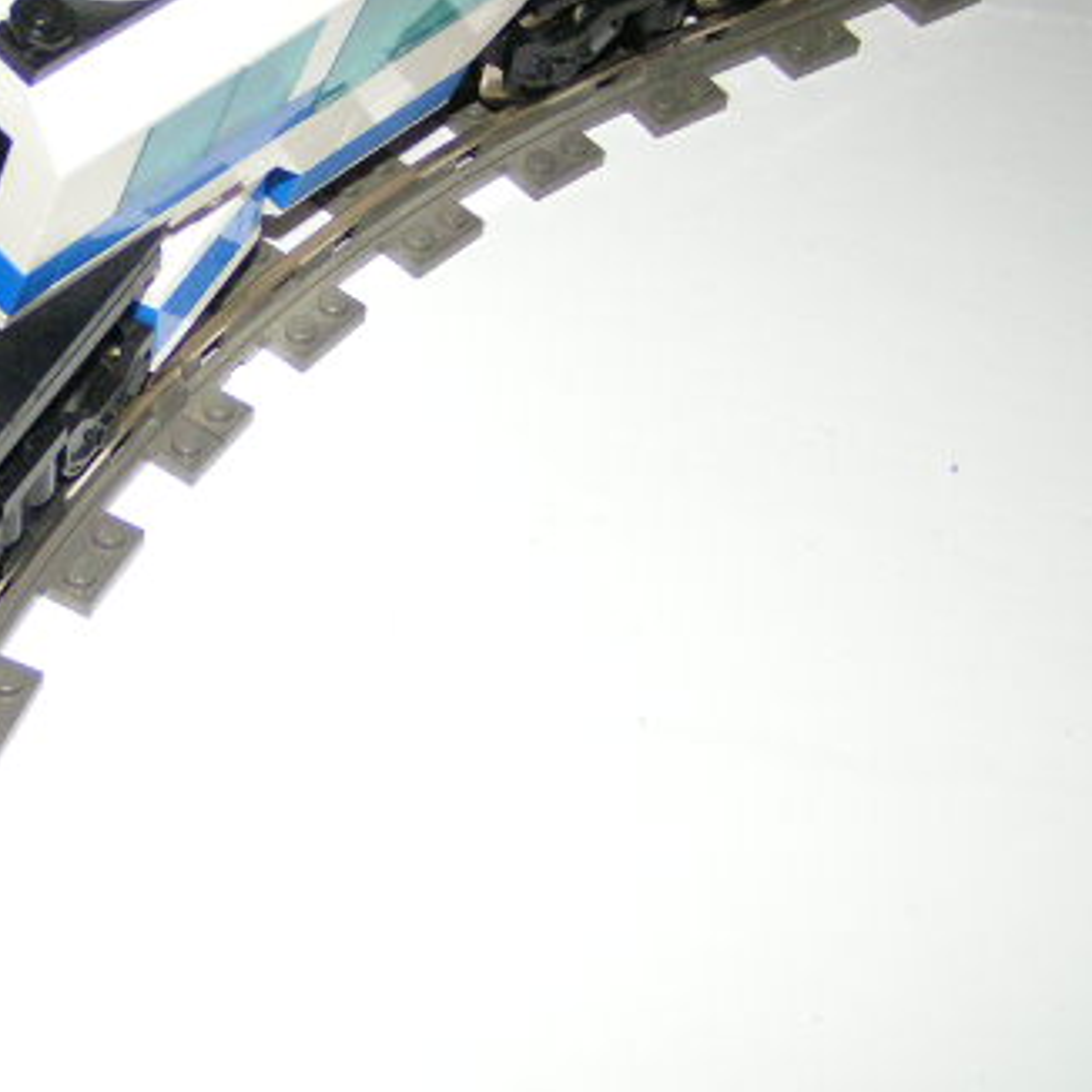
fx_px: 2356
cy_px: 422
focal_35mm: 66
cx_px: 100
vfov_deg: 26.0
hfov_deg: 25.3
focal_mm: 5.8
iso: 200
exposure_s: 1/40
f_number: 2.8
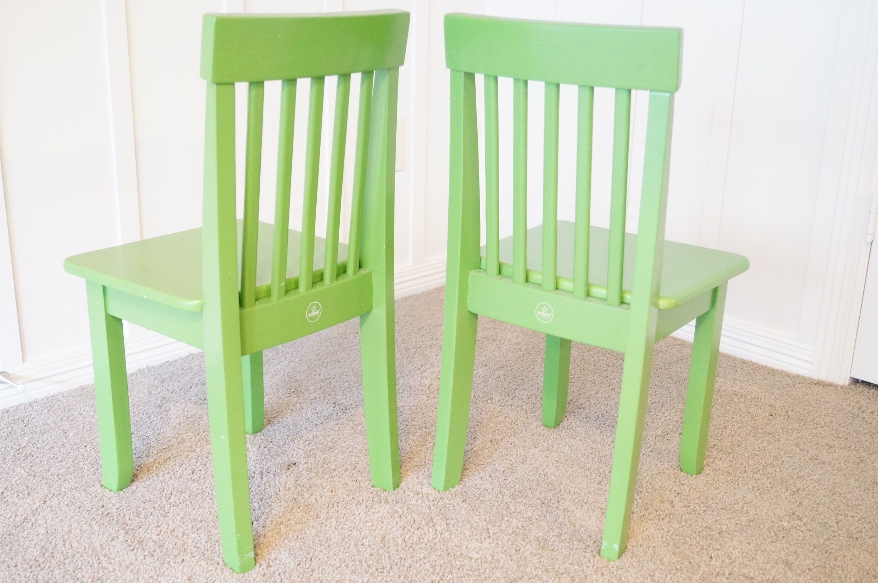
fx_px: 950
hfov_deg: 49.6
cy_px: 292
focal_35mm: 39
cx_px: 439
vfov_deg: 34.1
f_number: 4
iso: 3200
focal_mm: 26
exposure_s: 1/15
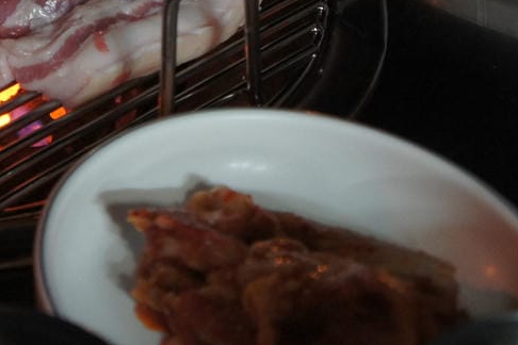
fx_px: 1597
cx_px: -44
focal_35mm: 111
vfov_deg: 12.1
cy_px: -76
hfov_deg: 17.8
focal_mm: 30
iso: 1600
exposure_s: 1/10
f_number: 4
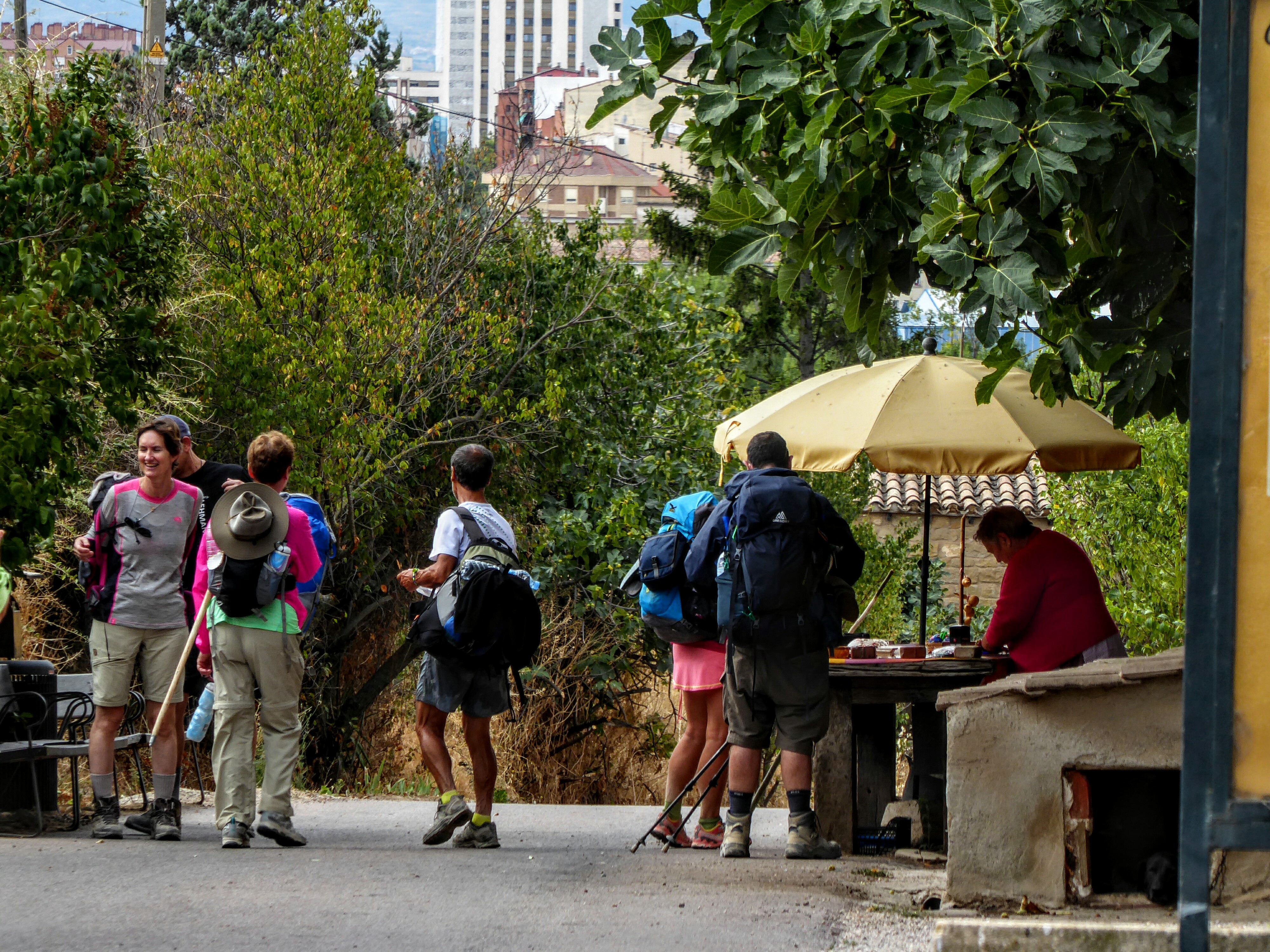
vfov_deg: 5.1
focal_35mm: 294
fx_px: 10786
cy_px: 476
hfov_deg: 6.7
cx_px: 635
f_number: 5.6
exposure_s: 1/125
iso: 80
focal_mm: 47.5
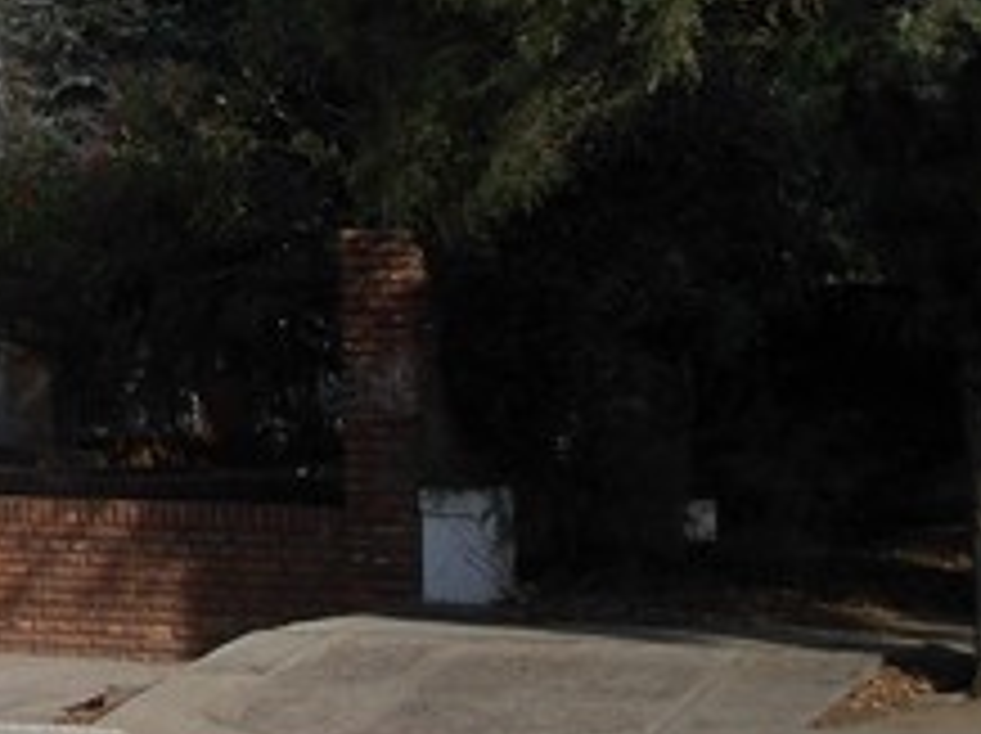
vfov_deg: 9.7
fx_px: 4275
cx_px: -616
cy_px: -158
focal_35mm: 151
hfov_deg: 12.3
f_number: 6.5
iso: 80
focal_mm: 6.1
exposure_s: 1/400
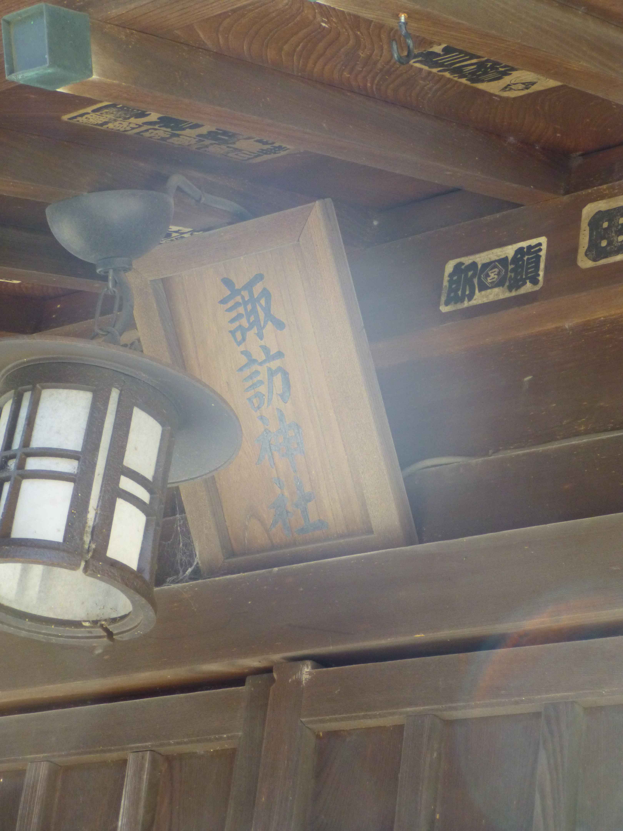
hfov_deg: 16.1
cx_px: 312
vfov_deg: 21.3
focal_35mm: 92
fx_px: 2208
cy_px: 416
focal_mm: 16.5
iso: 400
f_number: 5.2
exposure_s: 1/80
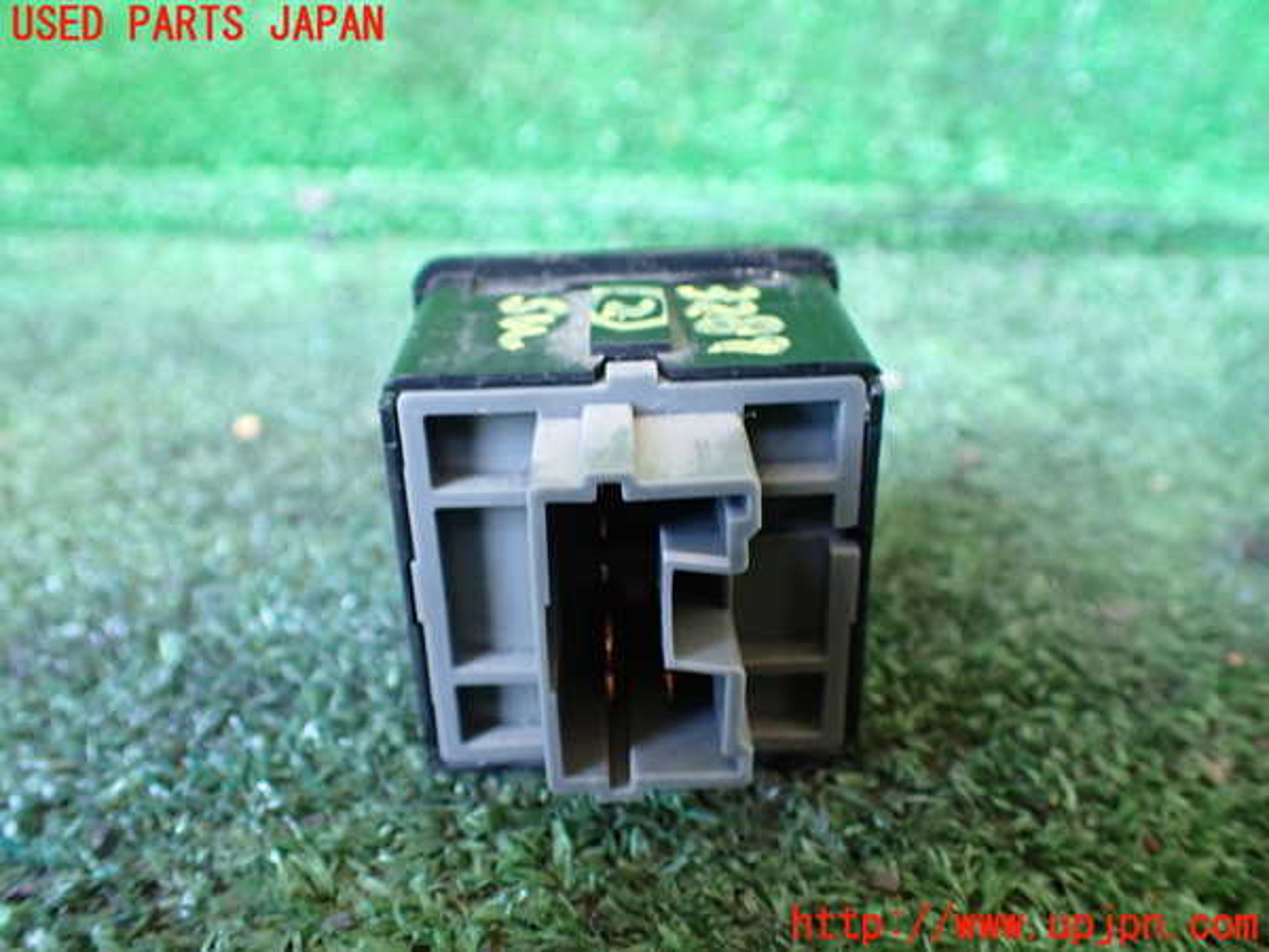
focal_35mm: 30
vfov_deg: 46.8
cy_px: 476
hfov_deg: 60.0
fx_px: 1100
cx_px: 634
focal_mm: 5.4
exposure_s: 1/50
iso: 800
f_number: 2.3
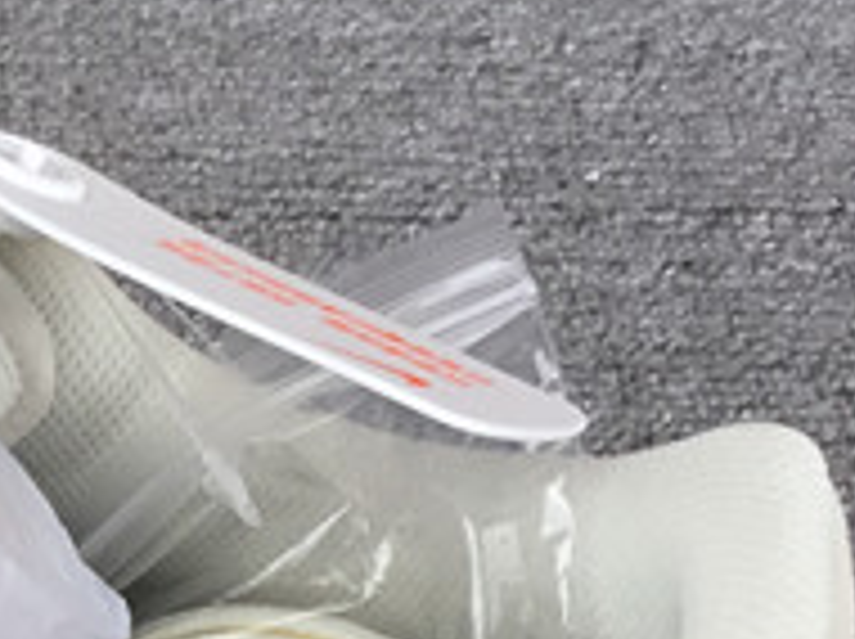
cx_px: -328
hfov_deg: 12.9
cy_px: 1163
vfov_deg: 9.6
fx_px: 3626
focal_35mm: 147
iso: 25
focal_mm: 3.3
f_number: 2.4
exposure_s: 1/176
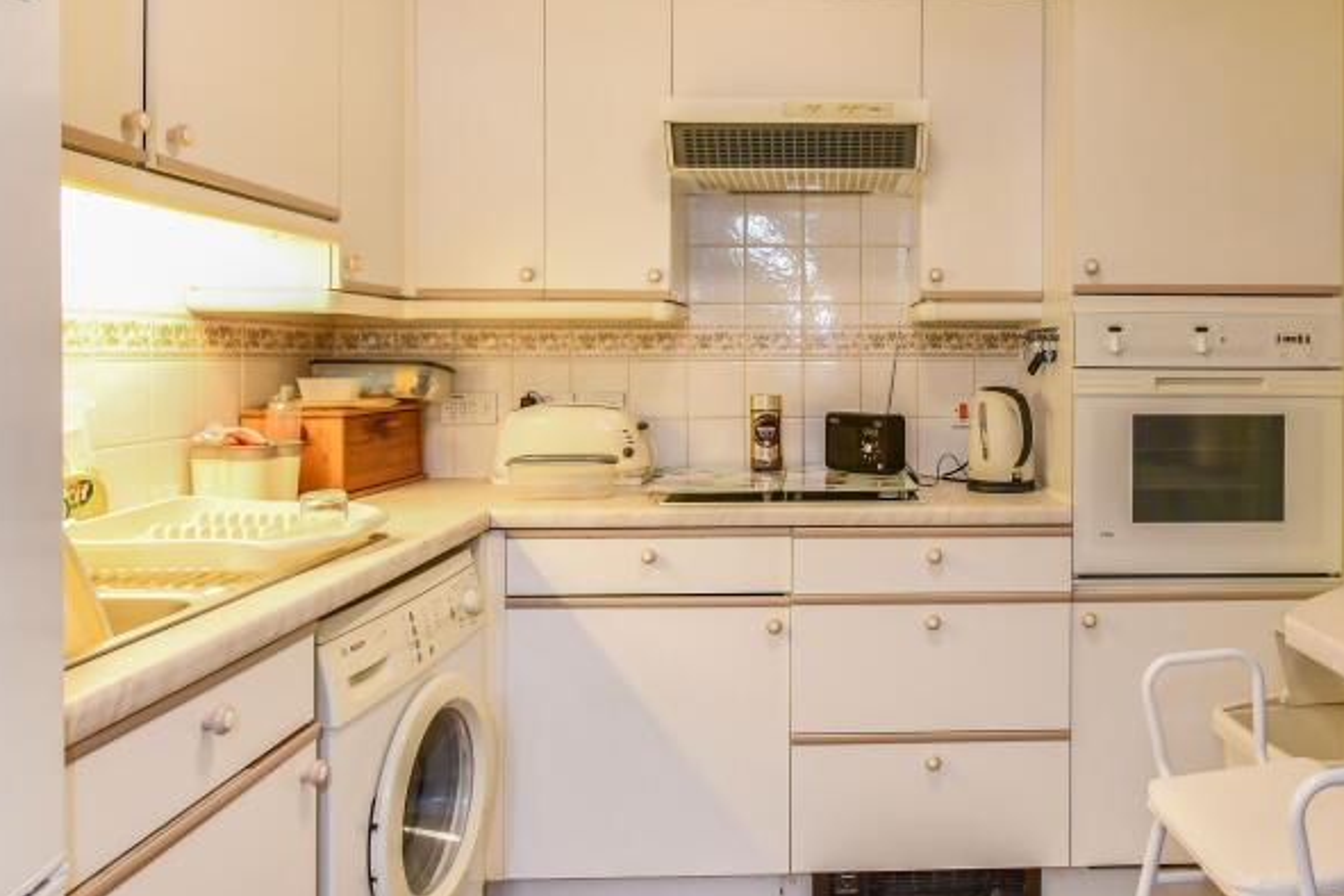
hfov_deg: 68.1
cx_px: 860
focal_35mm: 26
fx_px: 971
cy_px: 368
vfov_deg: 49.3
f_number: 8
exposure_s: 1/8
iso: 400
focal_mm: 10
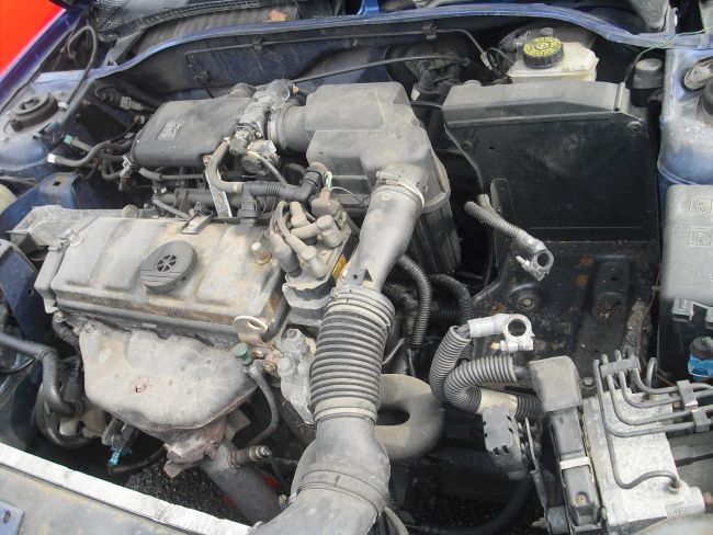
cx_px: 356
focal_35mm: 38
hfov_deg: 49.0
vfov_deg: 37.7
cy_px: 268
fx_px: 783
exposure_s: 1/125
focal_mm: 6.2
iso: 100
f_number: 2.8
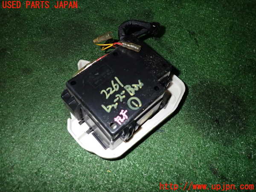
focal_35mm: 25
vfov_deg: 54.9
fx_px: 185
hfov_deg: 69.4
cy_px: 96
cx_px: 128
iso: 400
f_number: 5.6
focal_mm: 4.5
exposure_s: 1/30
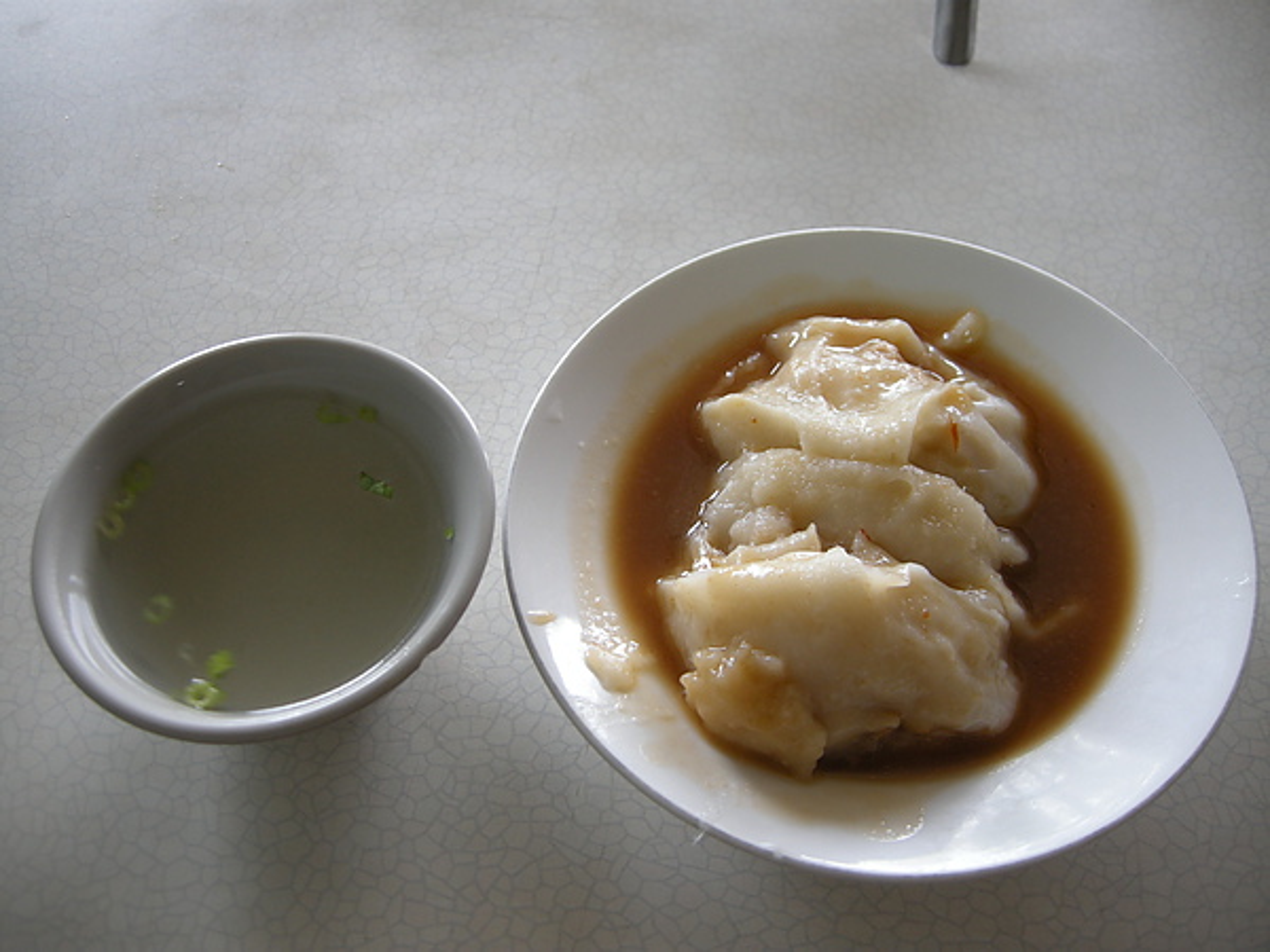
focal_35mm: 35
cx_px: 635
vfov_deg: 40.7
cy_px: 476
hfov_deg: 52.6
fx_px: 1284
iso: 64
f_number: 2.7
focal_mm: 7.5
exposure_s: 1/15
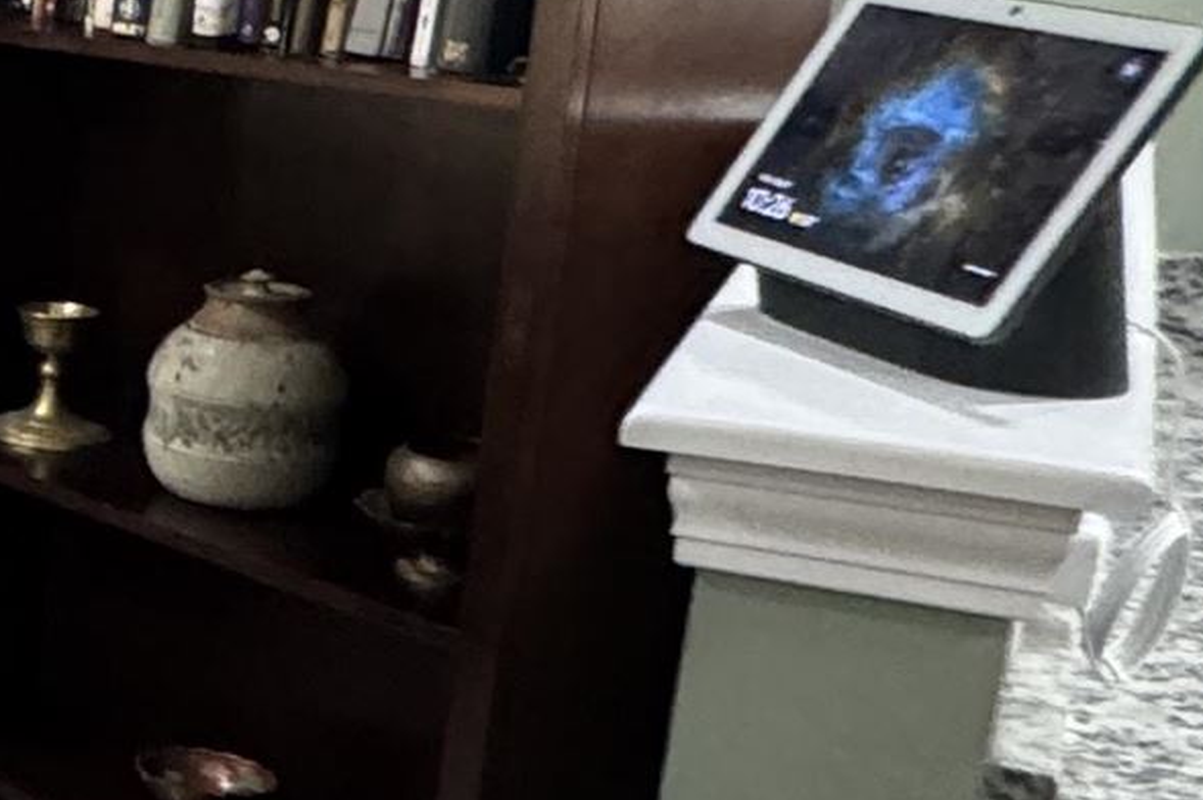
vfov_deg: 17.9
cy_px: 298
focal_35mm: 76
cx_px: -1217
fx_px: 2538
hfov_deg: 18.0
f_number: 2.2
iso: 400
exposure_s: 1/60
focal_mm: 2.22
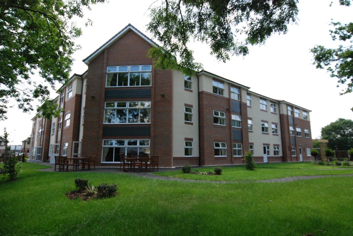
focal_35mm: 21
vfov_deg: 59.6
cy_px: 118
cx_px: 176
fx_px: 206
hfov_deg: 81.1
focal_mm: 14
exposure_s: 1/1250
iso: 1100
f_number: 6.3
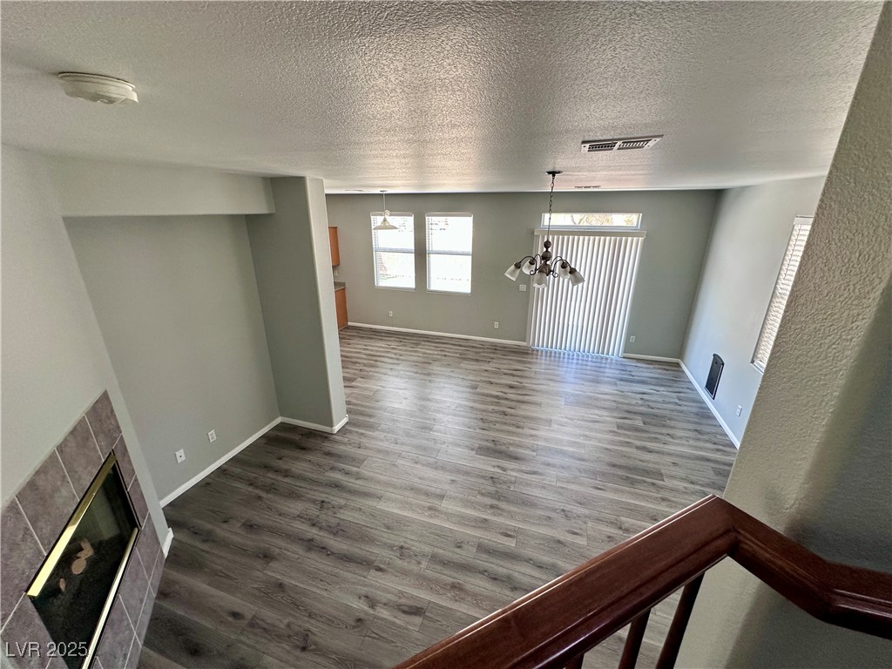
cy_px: 334
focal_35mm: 14
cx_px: 446
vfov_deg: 85.7
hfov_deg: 102.1
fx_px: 361
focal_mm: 2.22
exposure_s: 1/99
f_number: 2.2
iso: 125
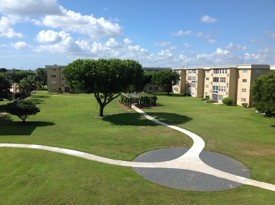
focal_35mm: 35
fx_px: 278
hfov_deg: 52.7
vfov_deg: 40.6
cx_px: 138
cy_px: 102
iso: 50
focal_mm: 4.28
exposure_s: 1/2016
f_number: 2.4
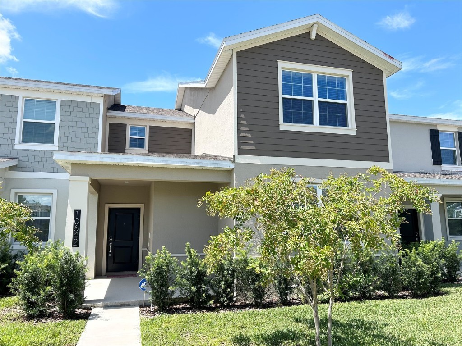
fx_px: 347
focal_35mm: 26
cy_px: 173
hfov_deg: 67.3
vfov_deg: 53.1
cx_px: 231
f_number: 1.5
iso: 50
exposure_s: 1/2252
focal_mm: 5.7
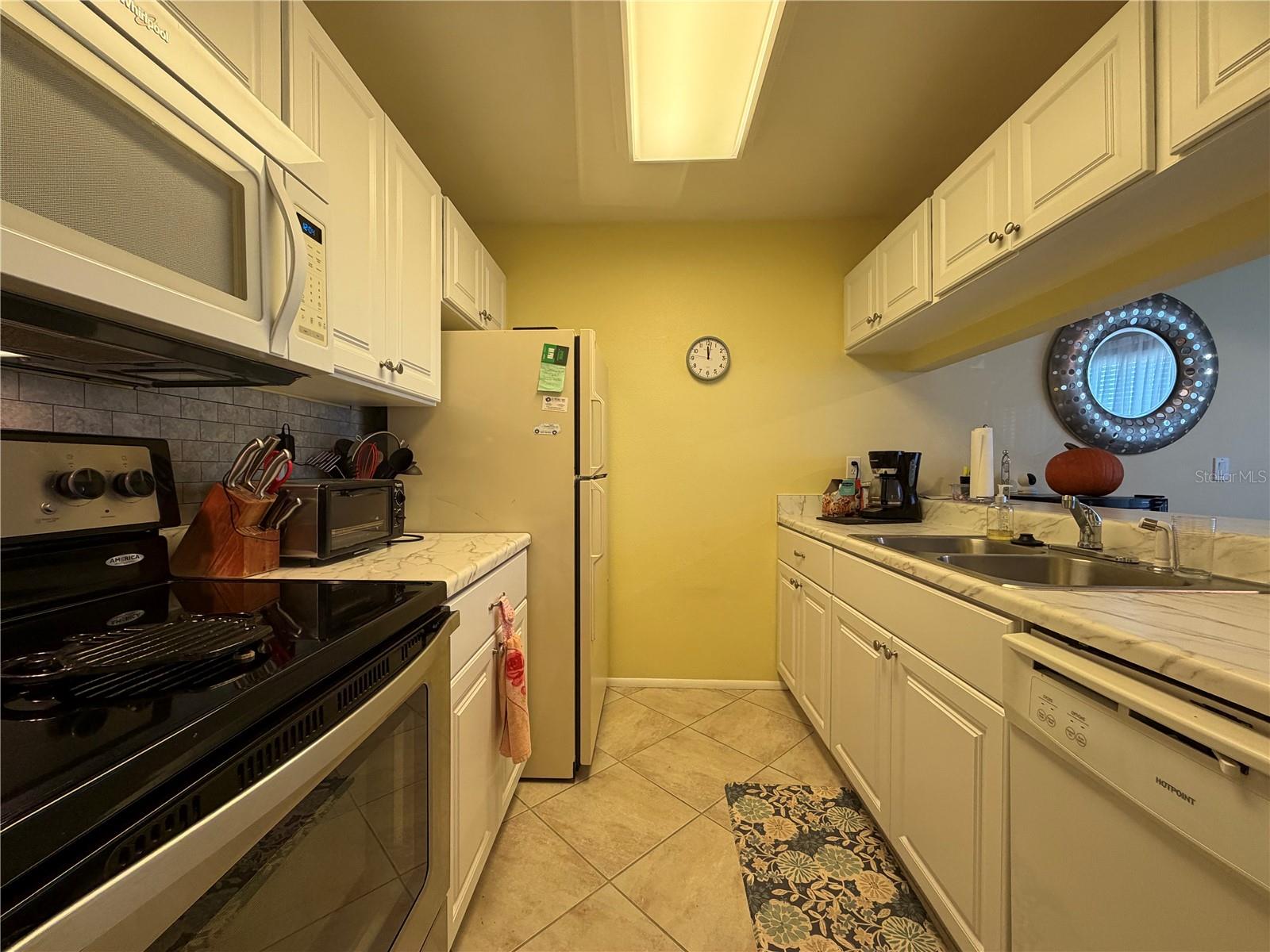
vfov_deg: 85.7
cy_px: 476
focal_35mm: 14
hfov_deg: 102.1
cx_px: 635
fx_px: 514
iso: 160
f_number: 2.2
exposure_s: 1/60
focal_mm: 2.22
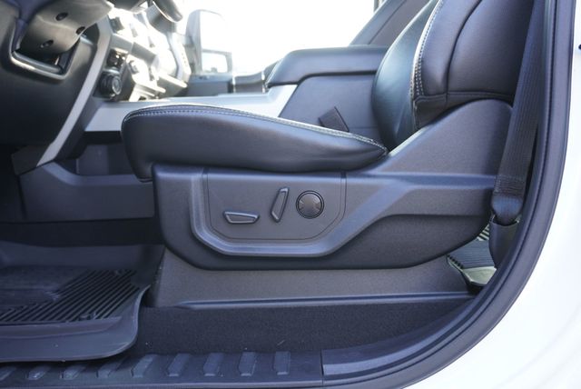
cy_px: 194
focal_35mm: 34
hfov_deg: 55.1
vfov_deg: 38.4
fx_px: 557
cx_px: 290
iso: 320
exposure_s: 1/60
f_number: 4
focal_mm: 23
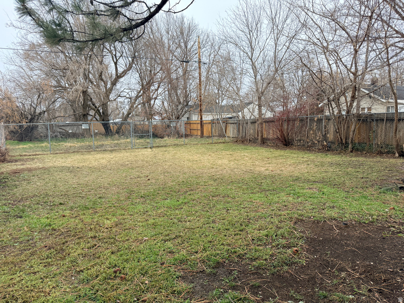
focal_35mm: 24
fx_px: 280
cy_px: 152
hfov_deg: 71.6
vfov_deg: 56.8
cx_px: 202
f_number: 1.78
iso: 125
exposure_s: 1/144
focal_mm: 6.76
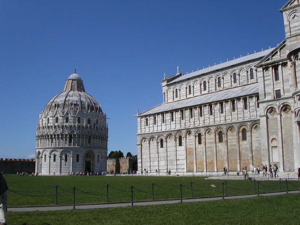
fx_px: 329
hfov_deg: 49.0
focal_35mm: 38
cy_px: 112
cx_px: 150
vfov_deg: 37.7
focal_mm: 7.8
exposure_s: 1/750
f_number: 8
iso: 100
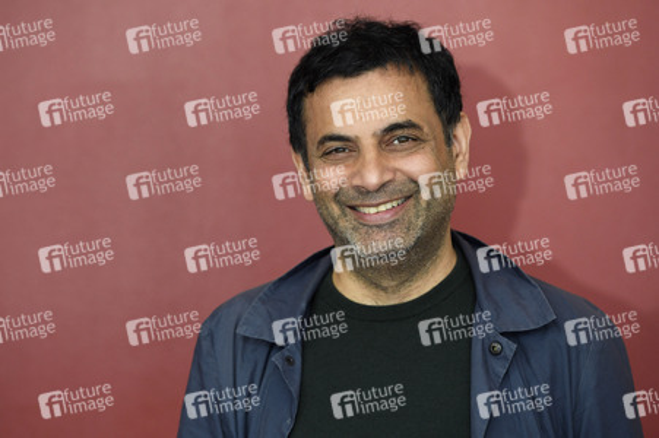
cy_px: 219
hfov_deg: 15.2
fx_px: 2469
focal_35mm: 135
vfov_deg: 10.1
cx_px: 330
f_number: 4
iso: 800
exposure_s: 1/250
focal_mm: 135
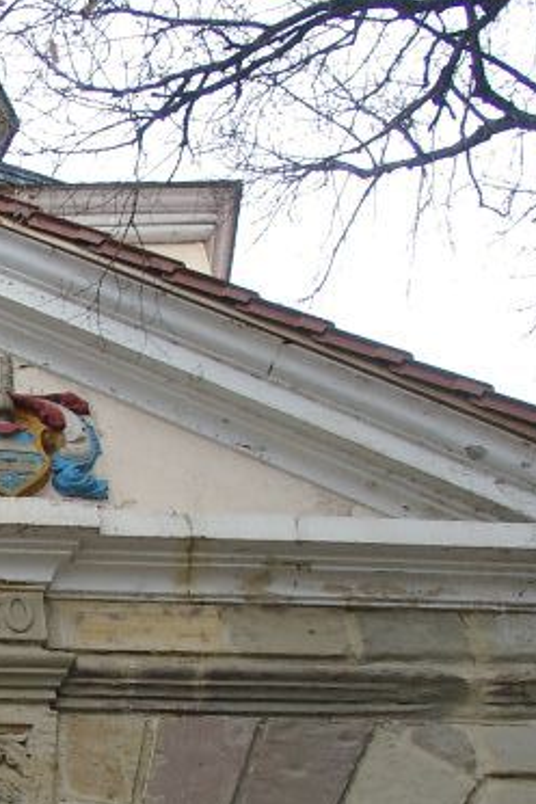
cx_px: -86
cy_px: 607
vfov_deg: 26.3
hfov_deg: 17.2
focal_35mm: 76
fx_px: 1697
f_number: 4
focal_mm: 7.13
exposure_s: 1/164
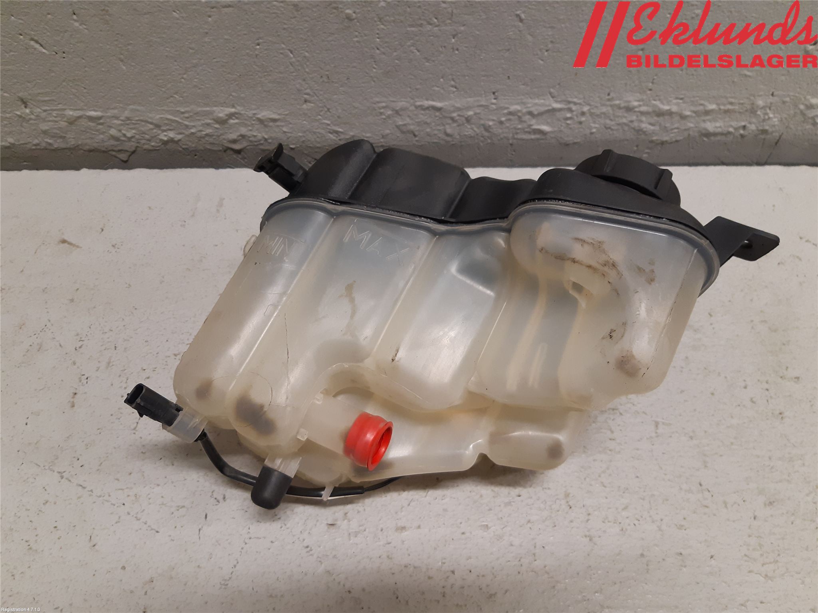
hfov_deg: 67.3
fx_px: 614
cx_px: 409
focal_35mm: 26
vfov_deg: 53.1
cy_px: 306
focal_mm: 3.93
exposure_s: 1/50
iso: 160
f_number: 1.7
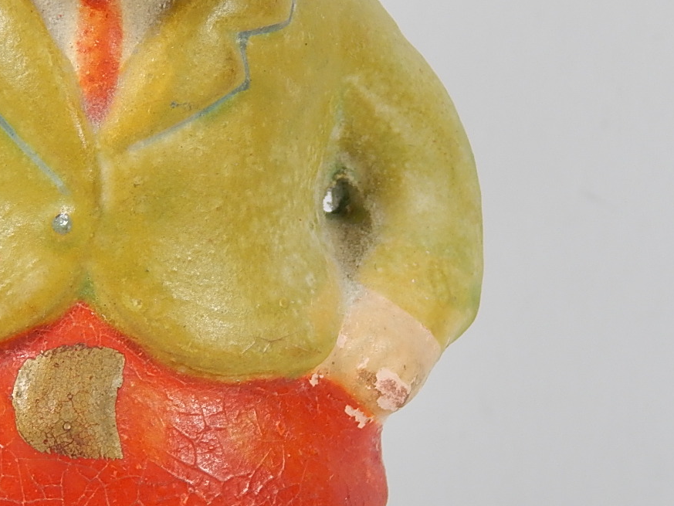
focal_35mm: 209
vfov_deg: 7.1
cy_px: 351
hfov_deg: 9.4
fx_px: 4070
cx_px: 104
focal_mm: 20.5
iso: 125
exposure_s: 1/30
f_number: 4.6
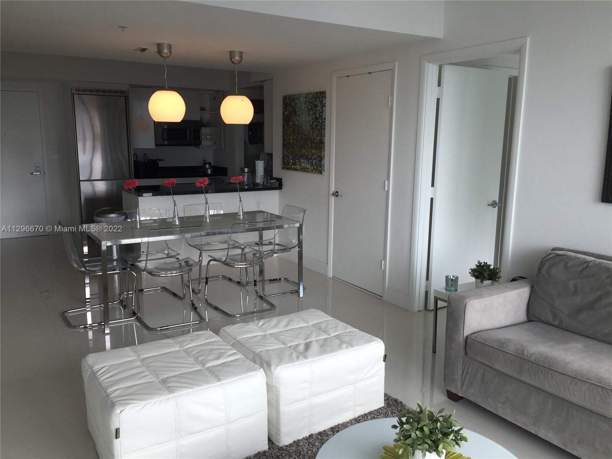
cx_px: 306
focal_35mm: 29
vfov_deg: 48.2
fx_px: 513
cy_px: 230
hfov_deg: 61.7
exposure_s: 1/120
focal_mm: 4.15
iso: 32
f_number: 2.2
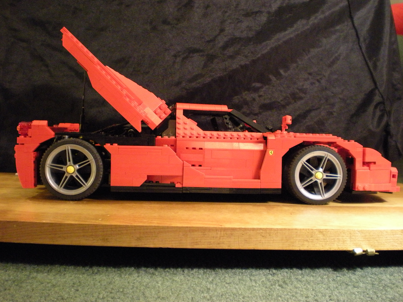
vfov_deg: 36.8
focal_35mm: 39
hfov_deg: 47.9
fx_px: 454
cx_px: 199
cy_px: 148
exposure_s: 1/8
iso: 523
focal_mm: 6.3
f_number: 3.1
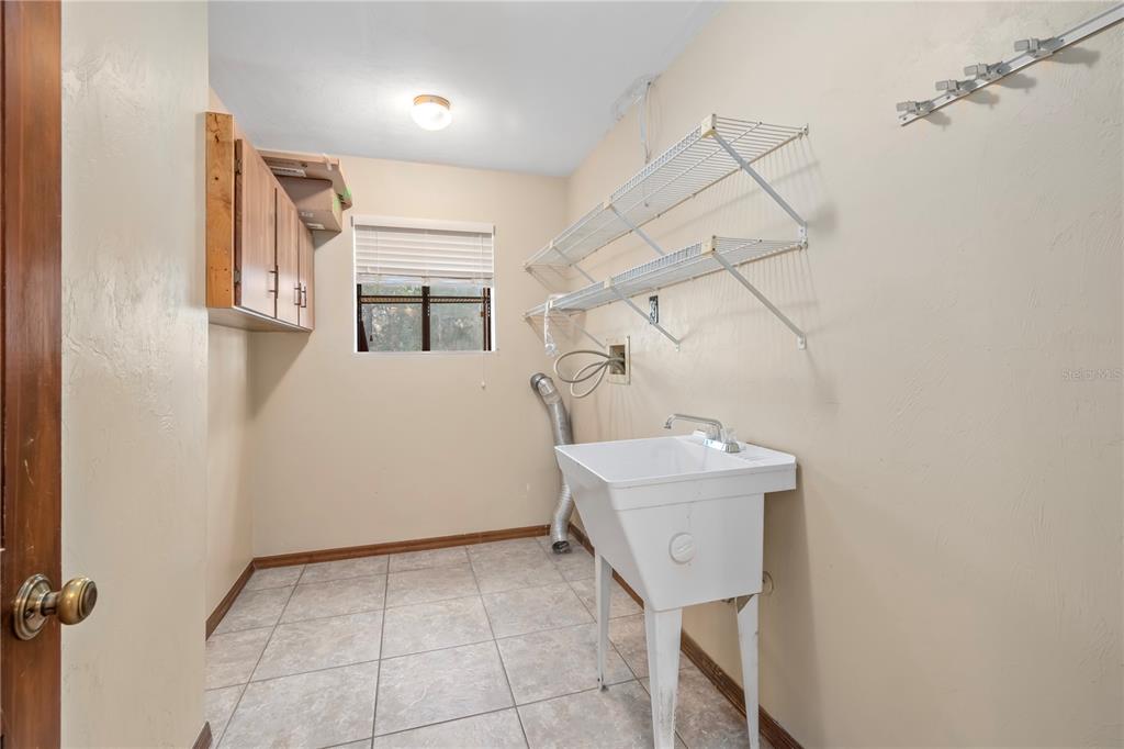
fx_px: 468
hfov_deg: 100.4
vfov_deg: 77.3
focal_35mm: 15
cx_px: 562
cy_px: 374
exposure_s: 1.3
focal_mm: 10
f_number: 9
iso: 250
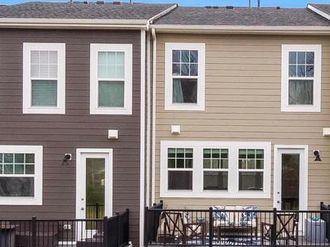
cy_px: 171
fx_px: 581
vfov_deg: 23.9
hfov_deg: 31.2
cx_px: 240
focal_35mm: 61
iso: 100
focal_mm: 4.39
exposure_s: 1/500
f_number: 2.8
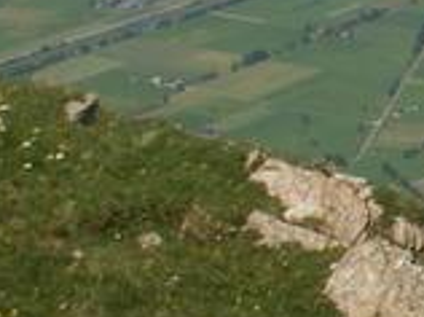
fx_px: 1737
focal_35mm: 142
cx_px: 743
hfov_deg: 12.8
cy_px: -78
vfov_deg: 10.2
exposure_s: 1/250
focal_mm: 5.86
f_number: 7.1
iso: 50
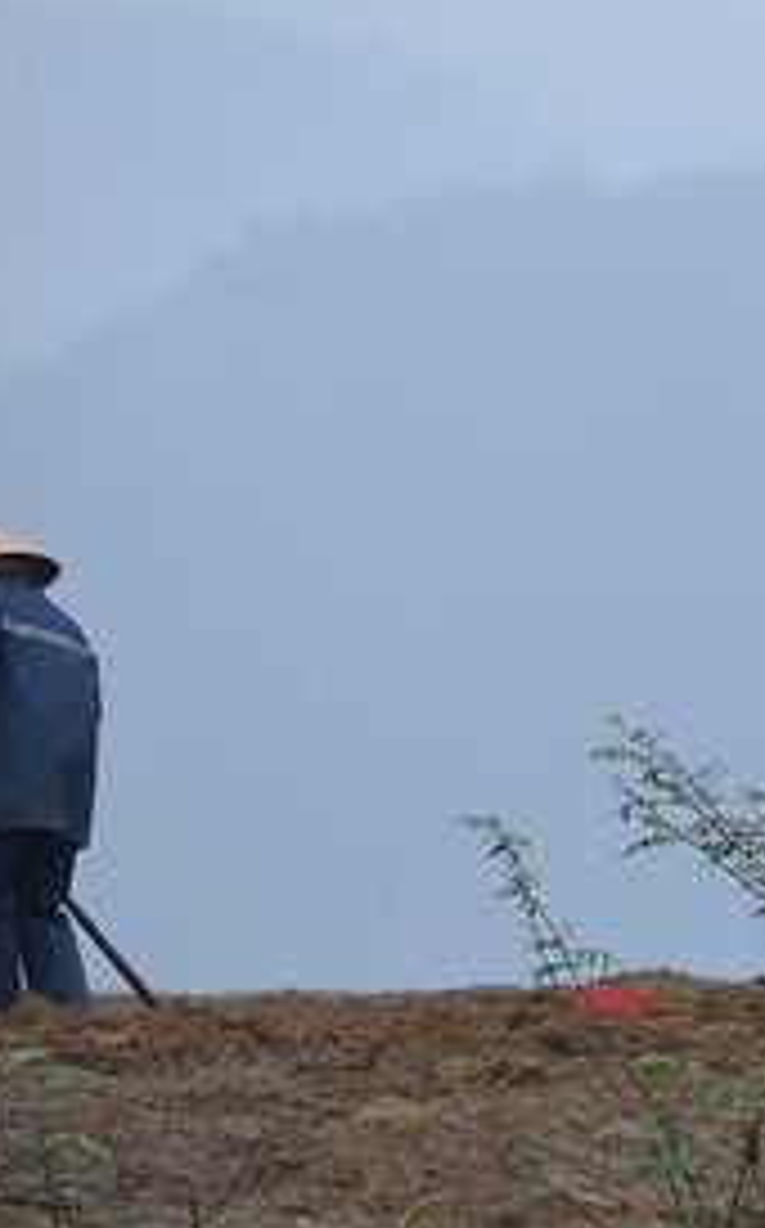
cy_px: 661
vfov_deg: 3.4
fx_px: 20774
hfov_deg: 2.1
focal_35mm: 621
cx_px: 1035
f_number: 5.6
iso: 360
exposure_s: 1/500
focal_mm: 185
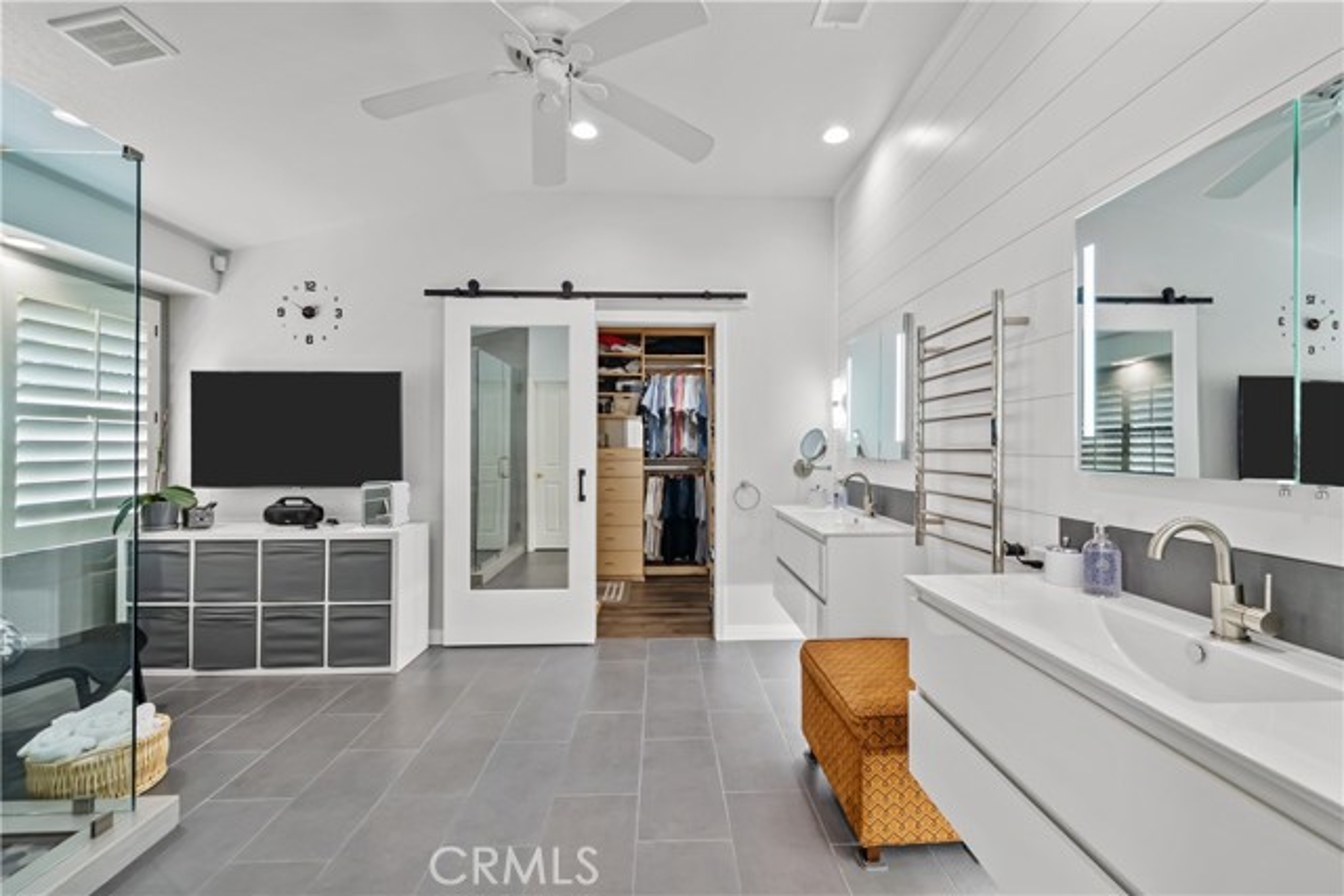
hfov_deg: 104.2
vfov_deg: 81.2
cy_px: 448
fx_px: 523
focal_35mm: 14
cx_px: 672
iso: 100
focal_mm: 14
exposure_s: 1/2
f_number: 9
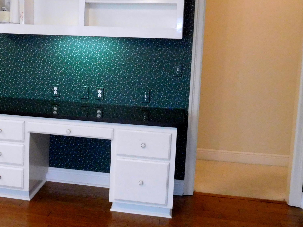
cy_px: 81
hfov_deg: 36.7
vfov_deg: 29.0
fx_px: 438
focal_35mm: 50
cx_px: 55
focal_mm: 4.5
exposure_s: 1/80
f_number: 3.4
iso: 800
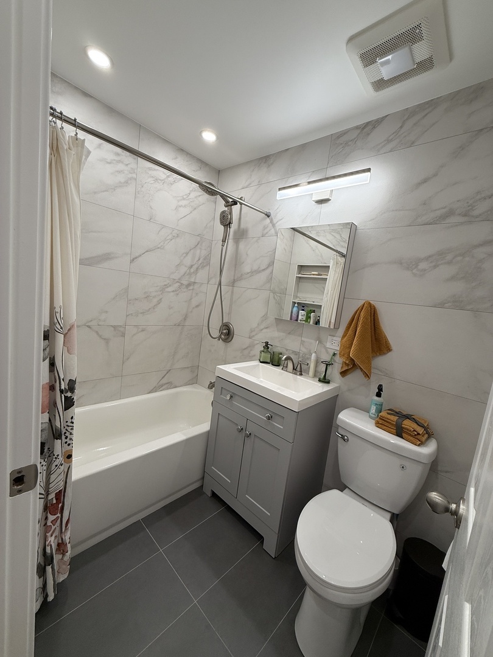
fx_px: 266
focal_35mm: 14
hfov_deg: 85.7
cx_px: 246
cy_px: 328
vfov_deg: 102.1
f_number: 2.2
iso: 100
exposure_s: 1/120
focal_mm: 2.22
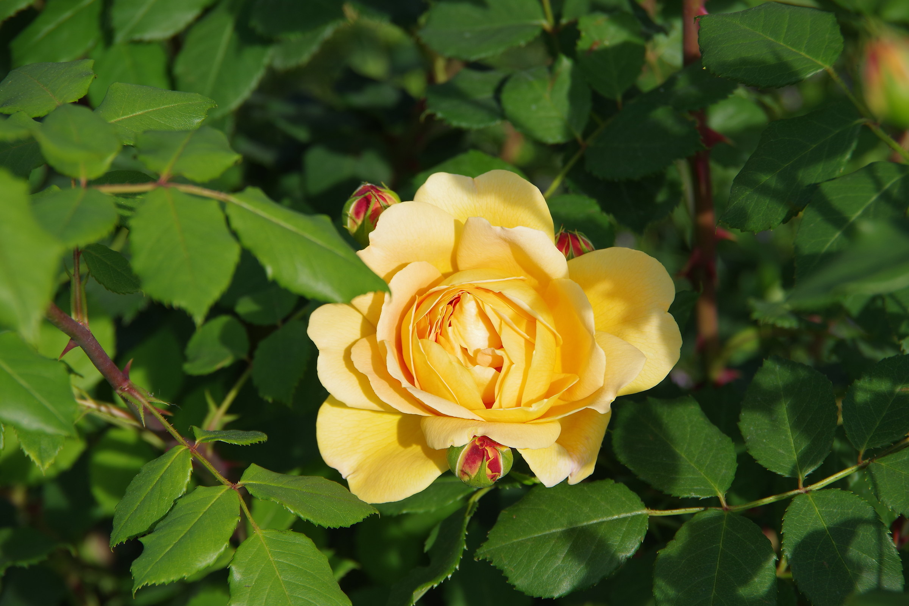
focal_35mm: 202
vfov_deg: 6.8
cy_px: 303
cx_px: 454
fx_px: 5113
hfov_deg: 10.2
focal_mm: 135
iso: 100
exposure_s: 1/320
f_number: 6.3
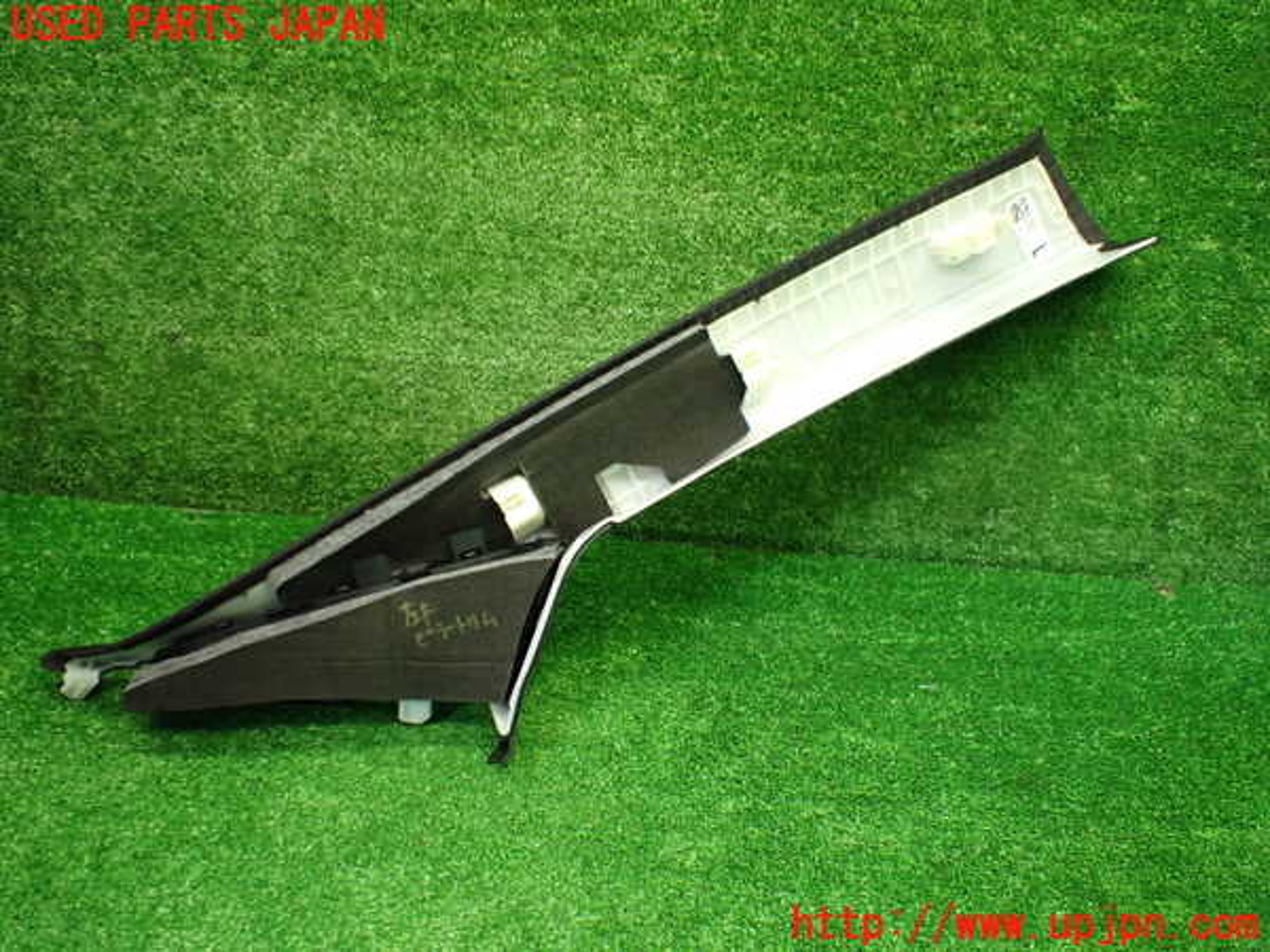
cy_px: 476
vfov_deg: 46.8
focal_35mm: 30
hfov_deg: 60.0
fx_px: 1101
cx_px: 635
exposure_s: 1/125
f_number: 2.3
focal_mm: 5.4
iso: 640
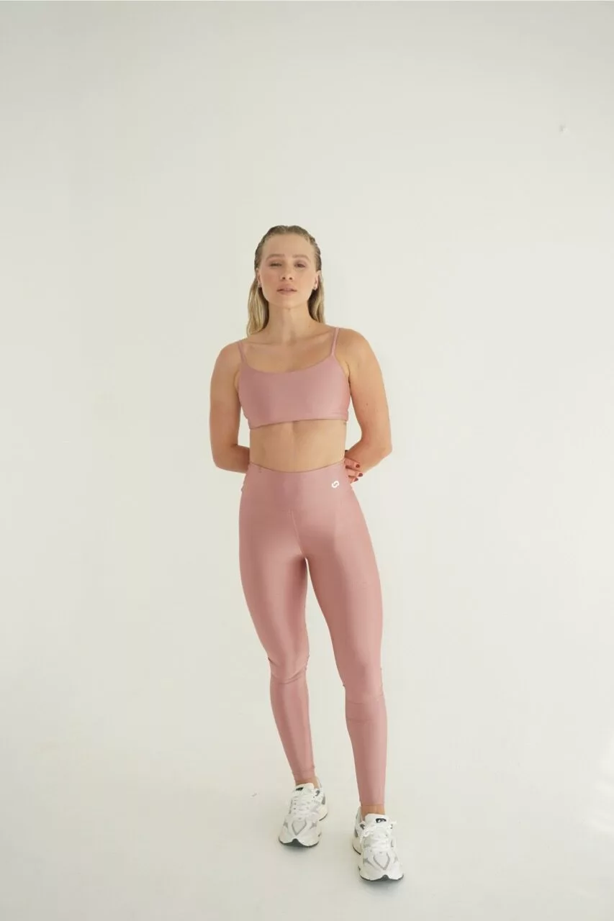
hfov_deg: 36.9
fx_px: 921
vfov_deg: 53.1
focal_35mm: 36
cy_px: 460
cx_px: 307
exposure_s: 1/160
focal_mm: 24
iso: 125
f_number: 5.6
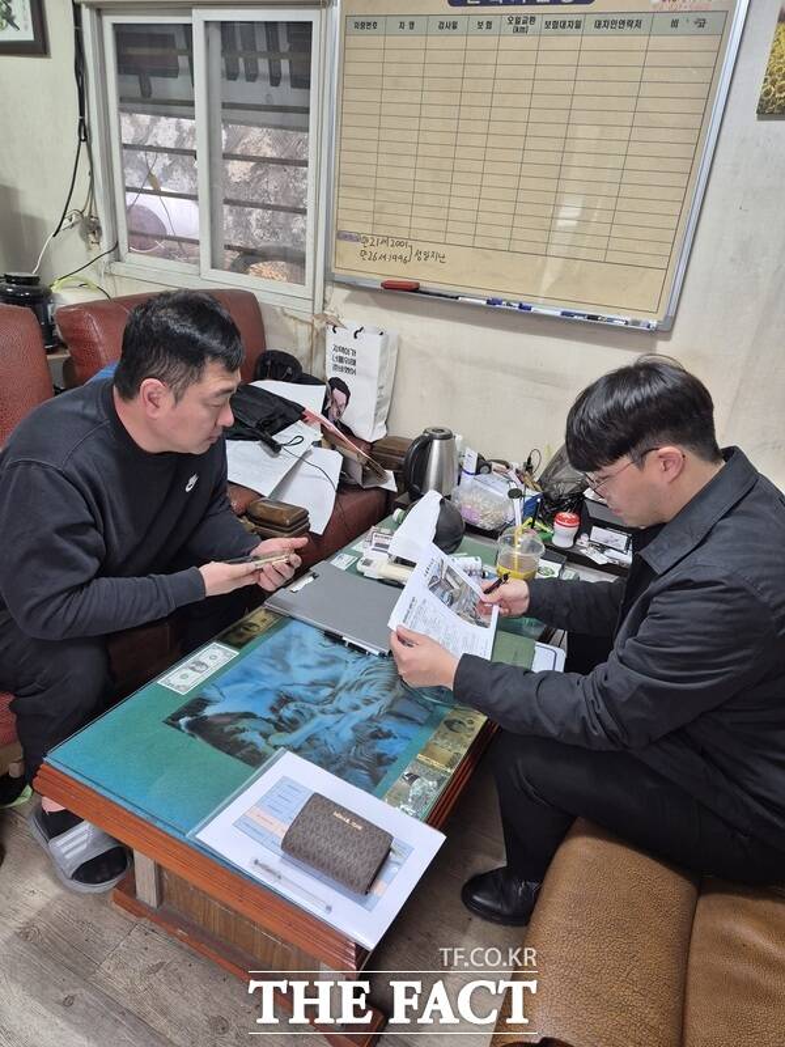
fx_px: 695
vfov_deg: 73.9
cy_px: 524
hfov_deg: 58.9
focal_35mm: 23
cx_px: 392
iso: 200
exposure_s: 1/120
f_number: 1.8
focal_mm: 5.4
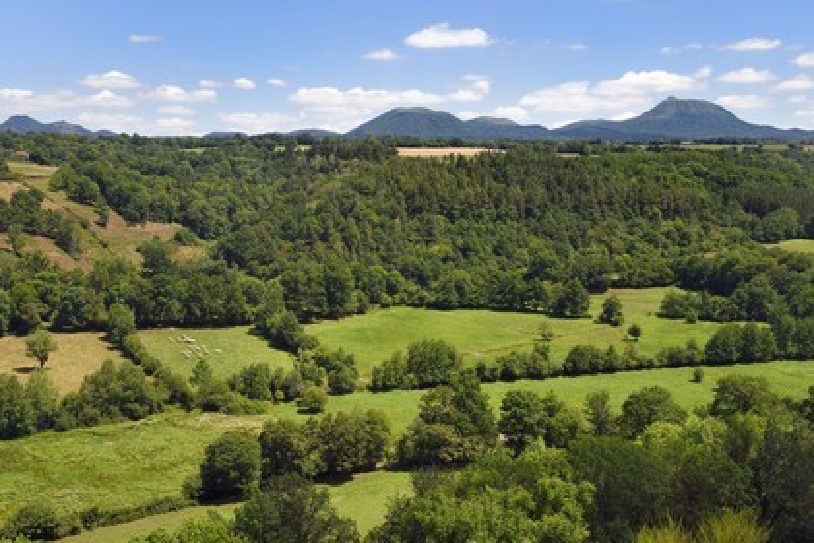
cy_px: 272
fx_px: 950
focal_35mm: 42
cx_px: 407
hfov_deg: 46.4
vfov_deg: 31.9
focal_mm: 42
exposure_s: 1/250
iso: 200
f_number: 10
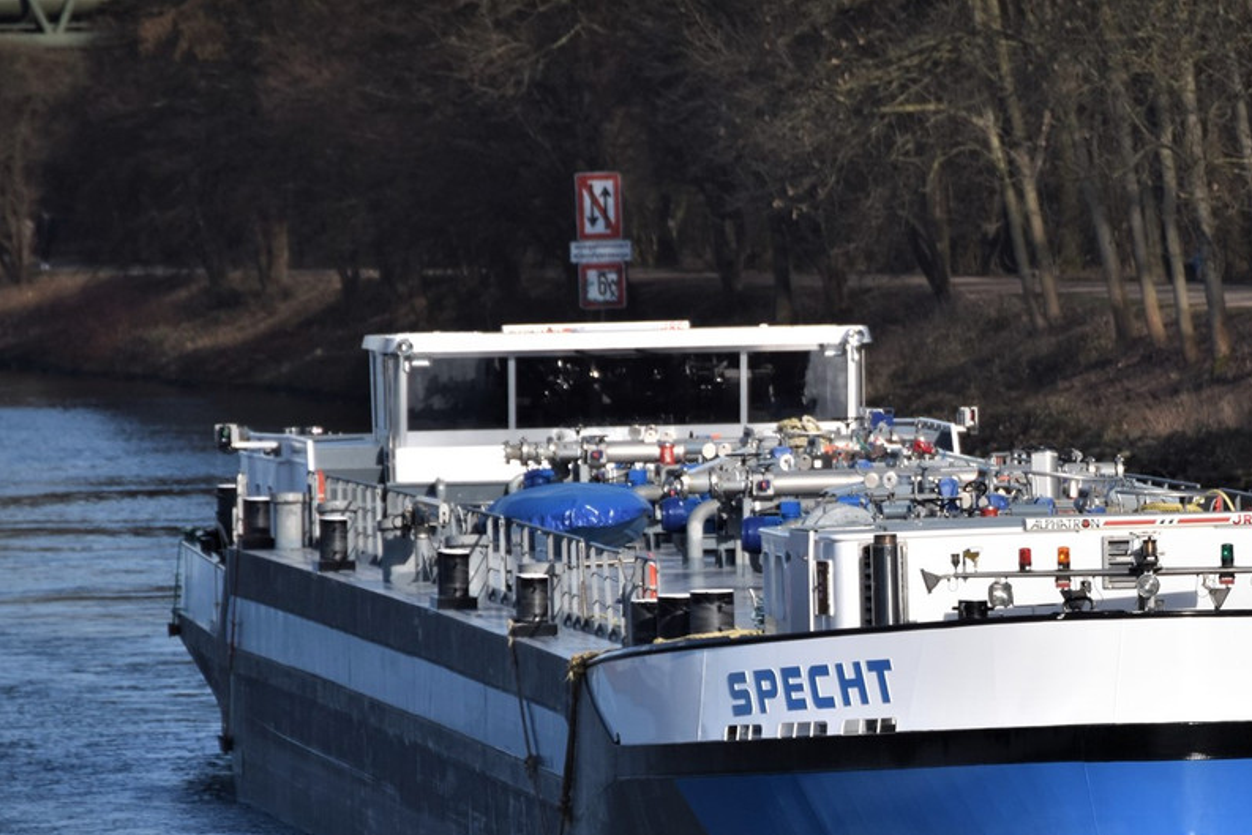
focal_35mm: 681
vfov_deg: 2.0
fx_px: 23686
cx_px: 920
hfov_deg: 3.0
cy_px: 568
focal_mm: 300
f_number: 5.6
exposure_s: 1/2000
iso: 320
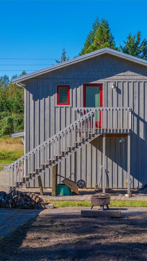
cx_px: 108
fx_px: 707
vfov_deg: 20.9
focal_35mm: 102
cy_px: 130
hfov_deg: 11.8
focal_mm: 19.35
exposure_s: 1/1000
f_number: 2.8
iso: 150
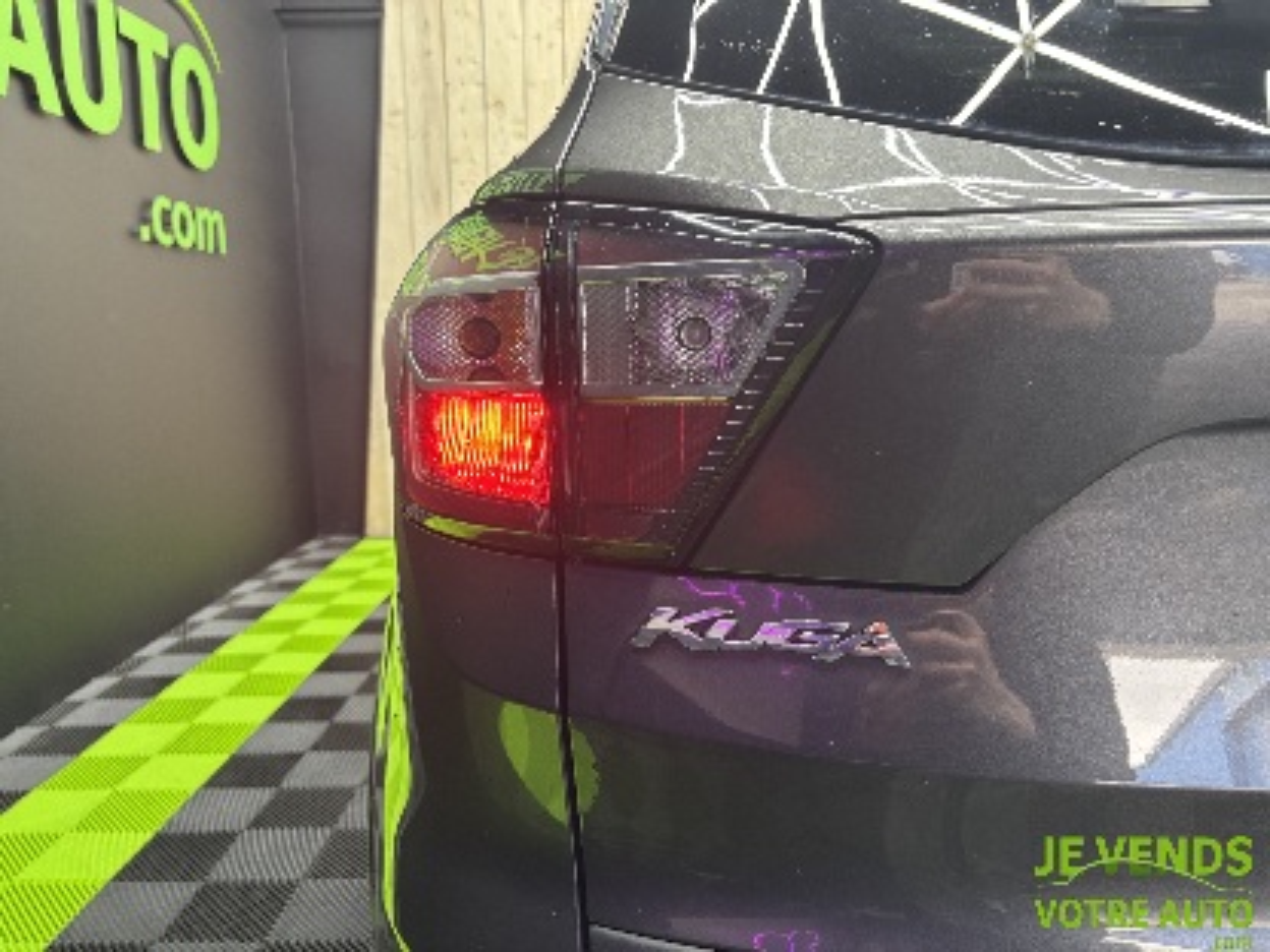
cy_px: 476
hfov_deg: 67.3
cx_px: 635
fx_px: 954
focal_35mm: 26
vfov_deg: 53.1
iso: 200
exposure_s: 1/55
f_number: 1.6
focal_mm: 5.96
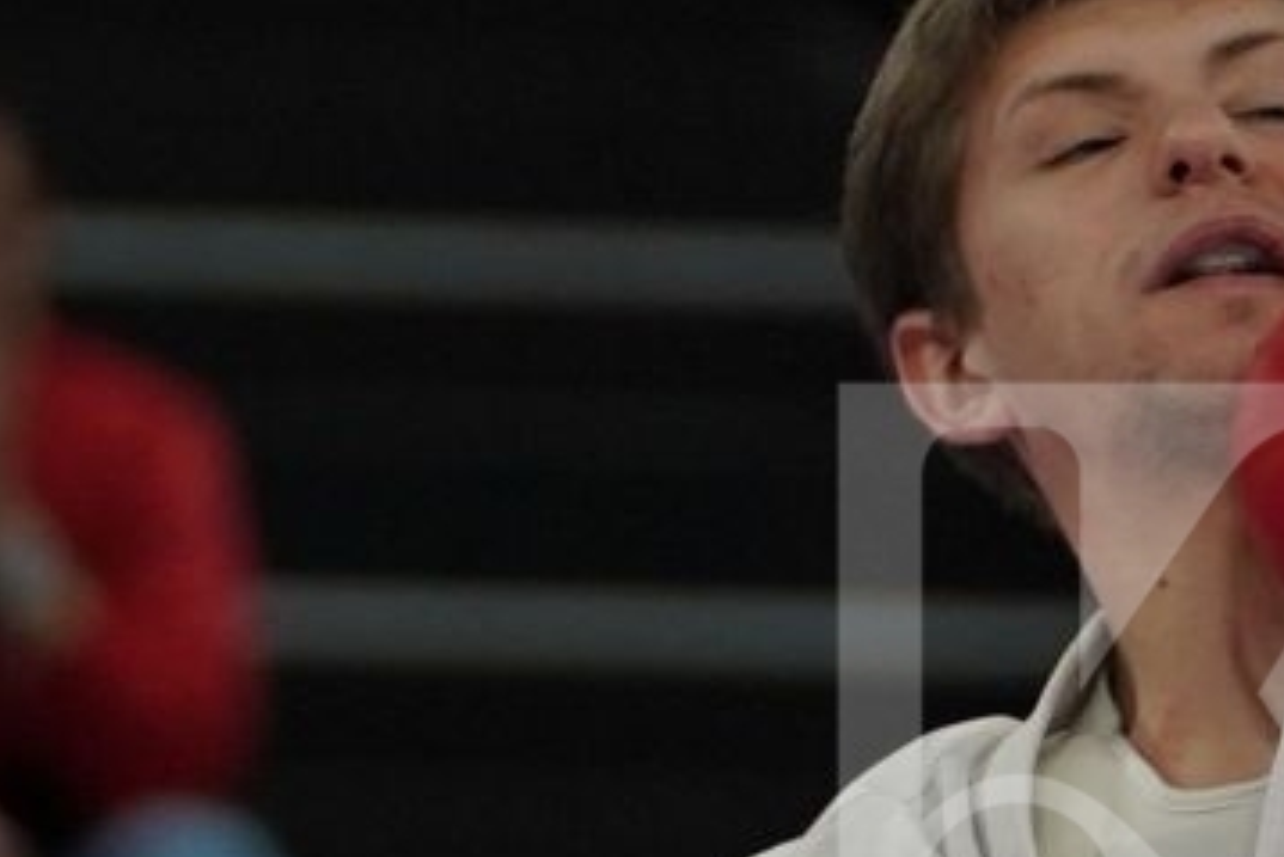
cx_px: 2389
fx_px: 41459
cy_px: 710
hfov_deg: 1.8
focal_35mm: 1162
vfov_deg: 1.2
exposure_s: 1/500
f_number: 2.8
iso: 640
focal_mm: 154
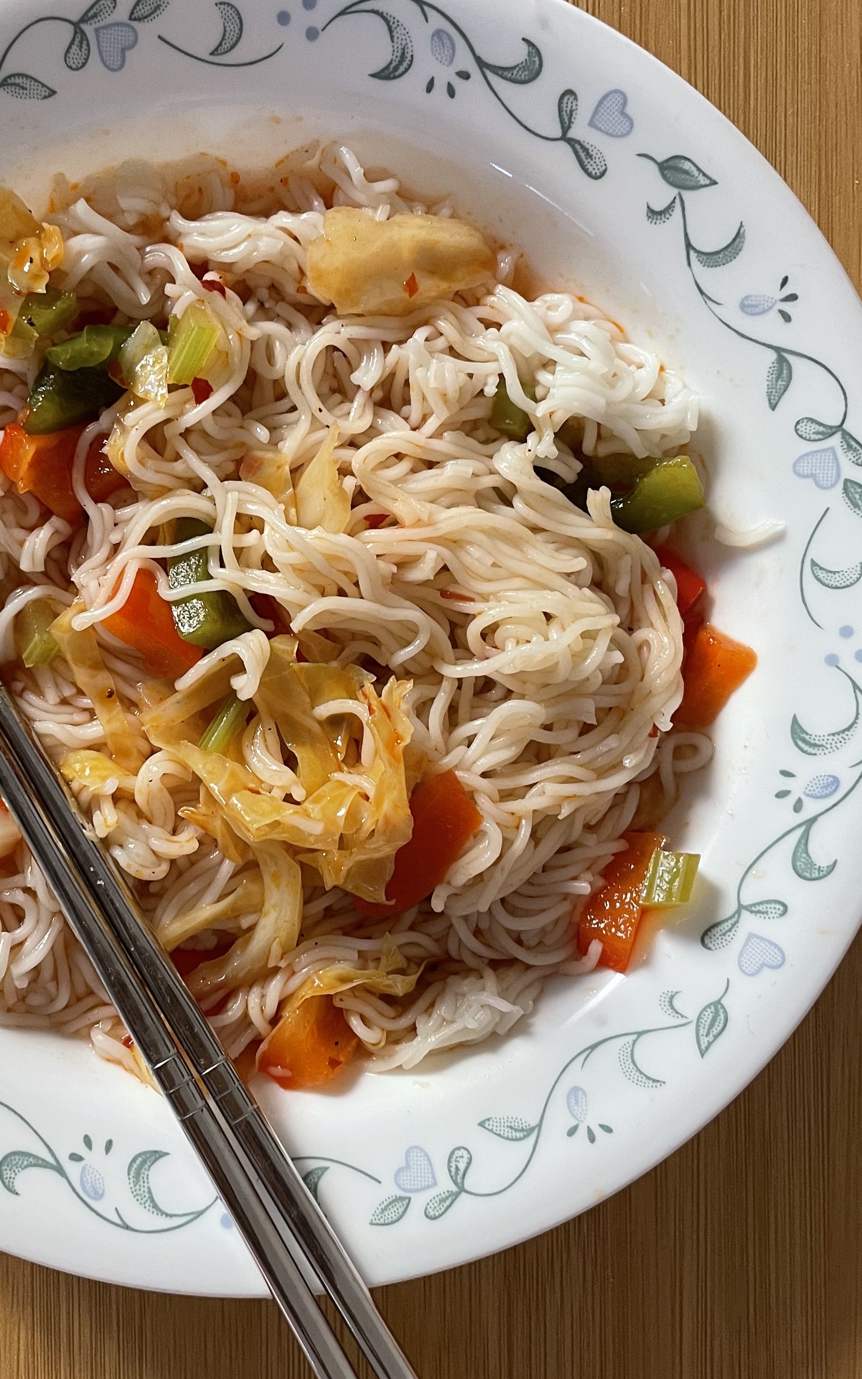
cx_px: 231
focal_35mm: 39
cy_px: 659
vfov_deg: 50.4
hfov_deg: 32.2
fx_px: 1466
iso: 160
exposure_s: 1/60
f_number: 1.6
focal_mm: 4.2
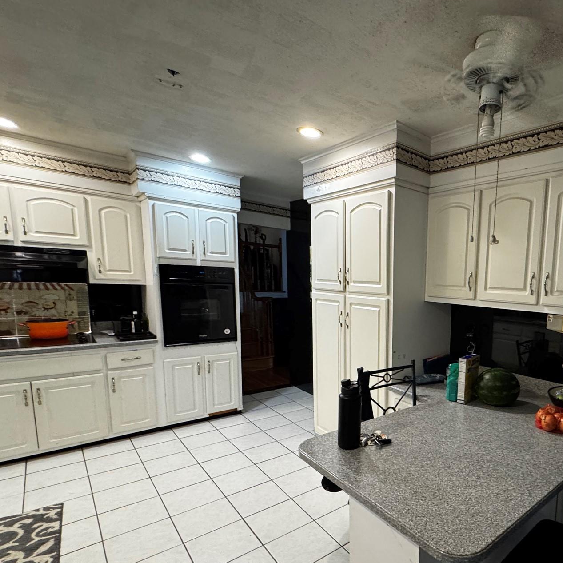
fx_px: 368
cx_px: 434
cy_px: 335
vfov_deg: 74.1
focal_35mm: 20
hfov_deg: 69.0
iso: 500
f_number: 2.2
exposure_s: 1/60
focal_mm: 2.22
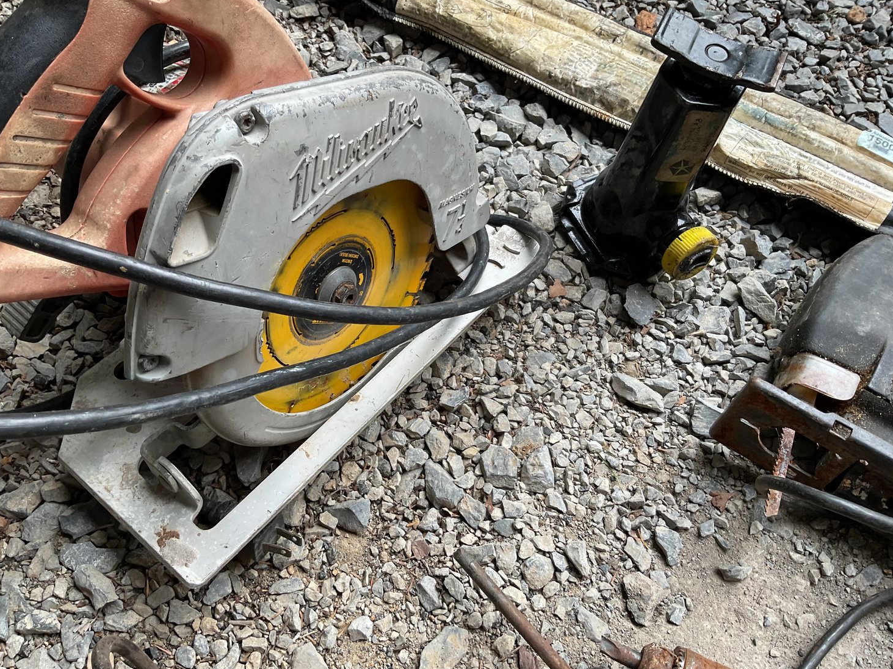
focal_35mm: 30
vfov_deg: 46.8
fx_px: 774
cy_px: 339
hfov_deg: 60.0
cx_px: 438
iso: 25
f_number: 1.8
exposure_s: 1/120
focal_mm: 3
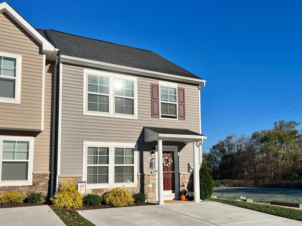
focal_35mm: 34
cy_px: 138
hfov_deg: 53.6
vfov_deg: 41.6
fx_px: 297
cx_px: 181
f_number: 1.5
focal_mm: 5.7
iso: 50
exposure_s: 1/7463
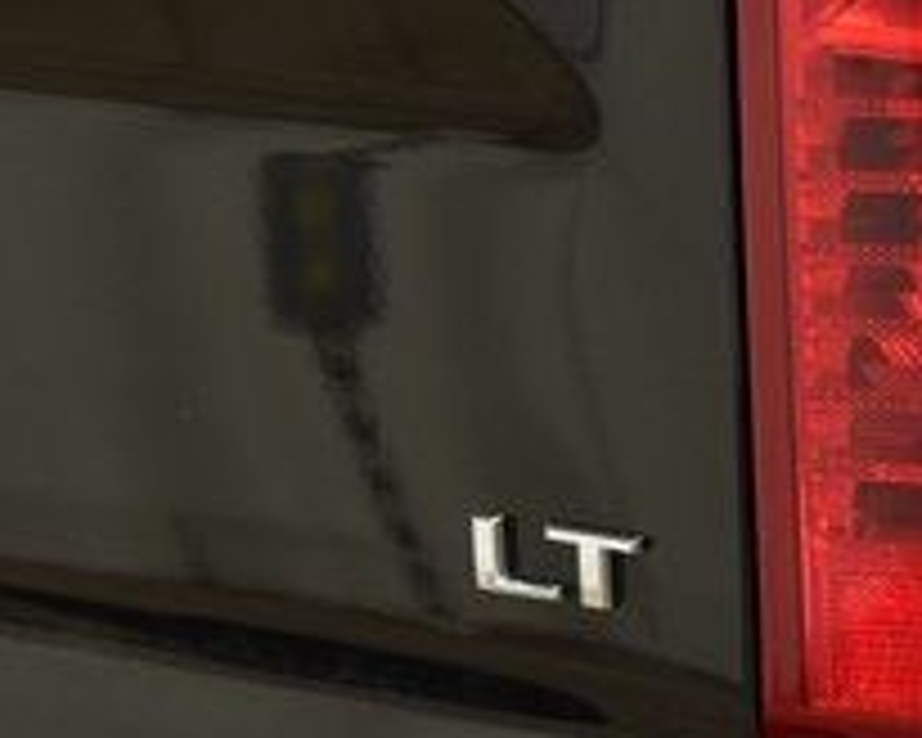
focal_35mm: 229
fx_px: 6249
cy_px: -56
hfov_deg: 8.4
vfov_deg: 6.7
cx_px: 1003
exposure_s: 1/60
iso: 1600
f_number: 3.5
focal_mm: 52
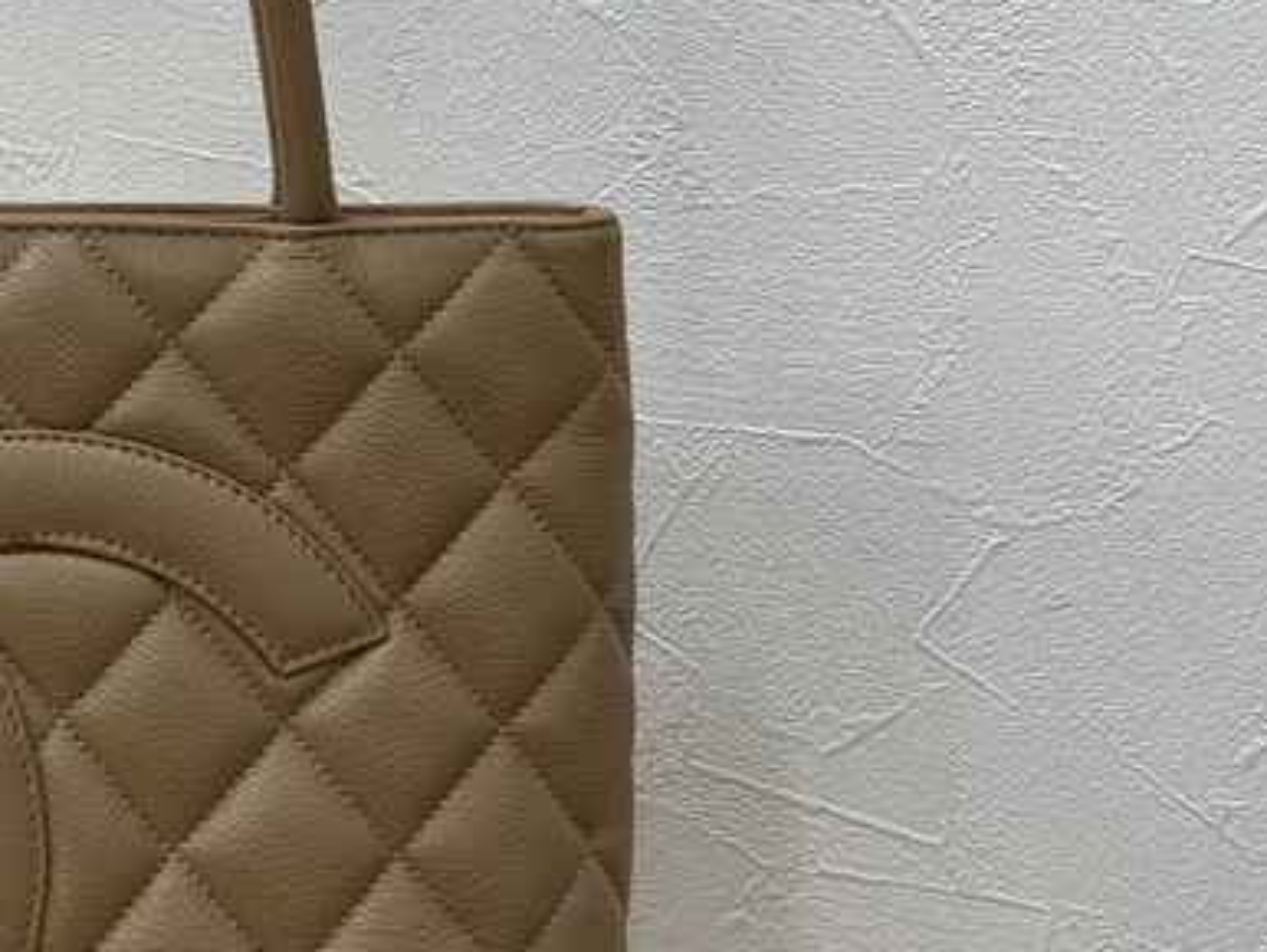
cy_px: 302
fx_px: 3186
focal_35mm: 87
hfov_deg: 21.6
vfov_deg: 16.9
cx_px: -53
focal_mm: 3.99
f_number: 1.8
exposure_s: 1/120
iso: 64
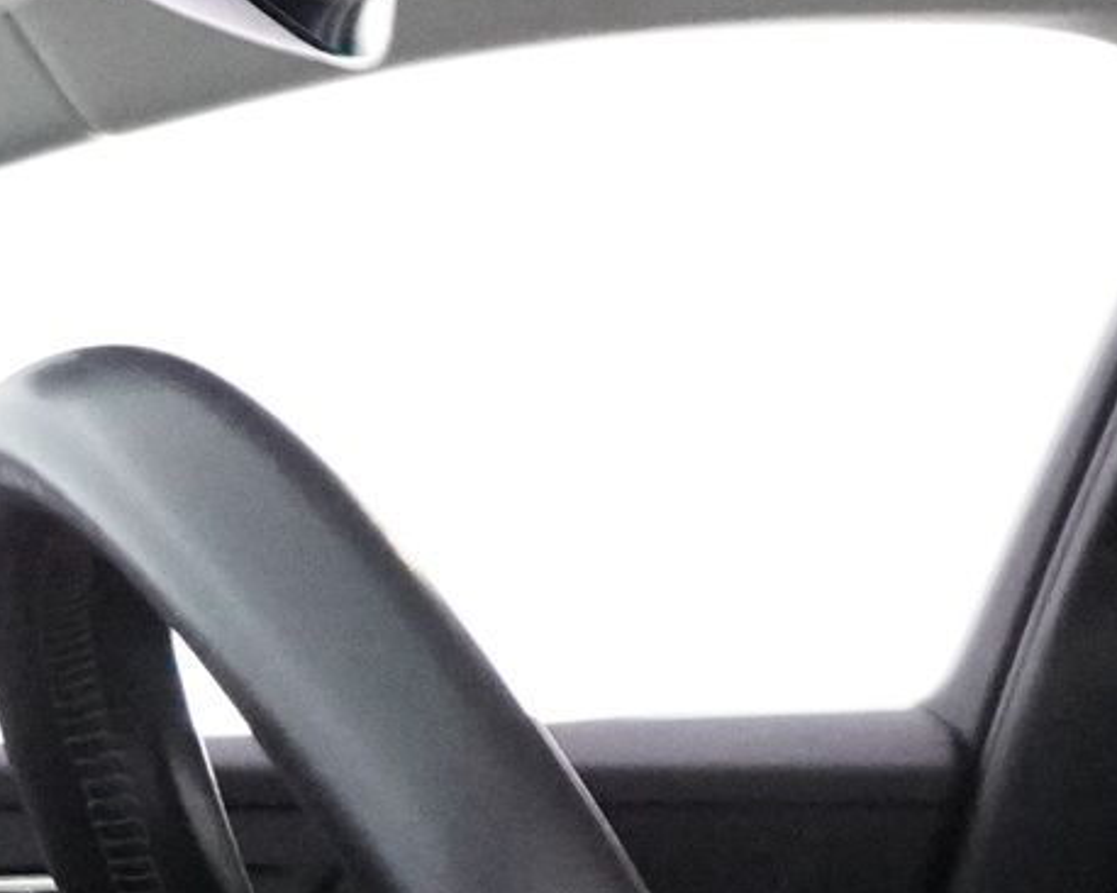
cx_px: 1927
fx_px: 4065
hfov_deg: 14.1
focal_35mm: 123
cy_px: 1531
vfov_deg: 11.7
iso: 6400
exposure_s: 1/100
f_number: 3.5
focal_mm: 16
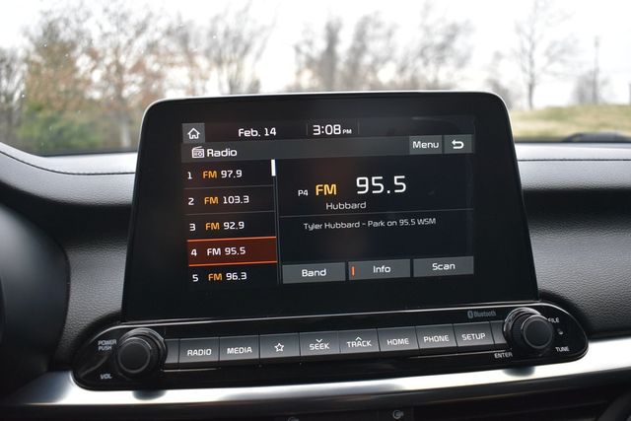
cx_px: 316
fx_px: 552
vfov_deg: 41.7
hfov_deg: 59.5
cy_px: 210
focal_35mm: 32
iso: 800
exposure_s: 1/250
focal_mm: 21
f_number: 3.8
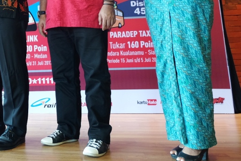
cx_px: 3
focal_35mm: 48
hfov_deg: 37.1
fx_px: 322
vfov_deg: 26.6
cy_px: 1
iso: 640
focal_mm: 16
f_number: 3.5
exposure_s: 1/15
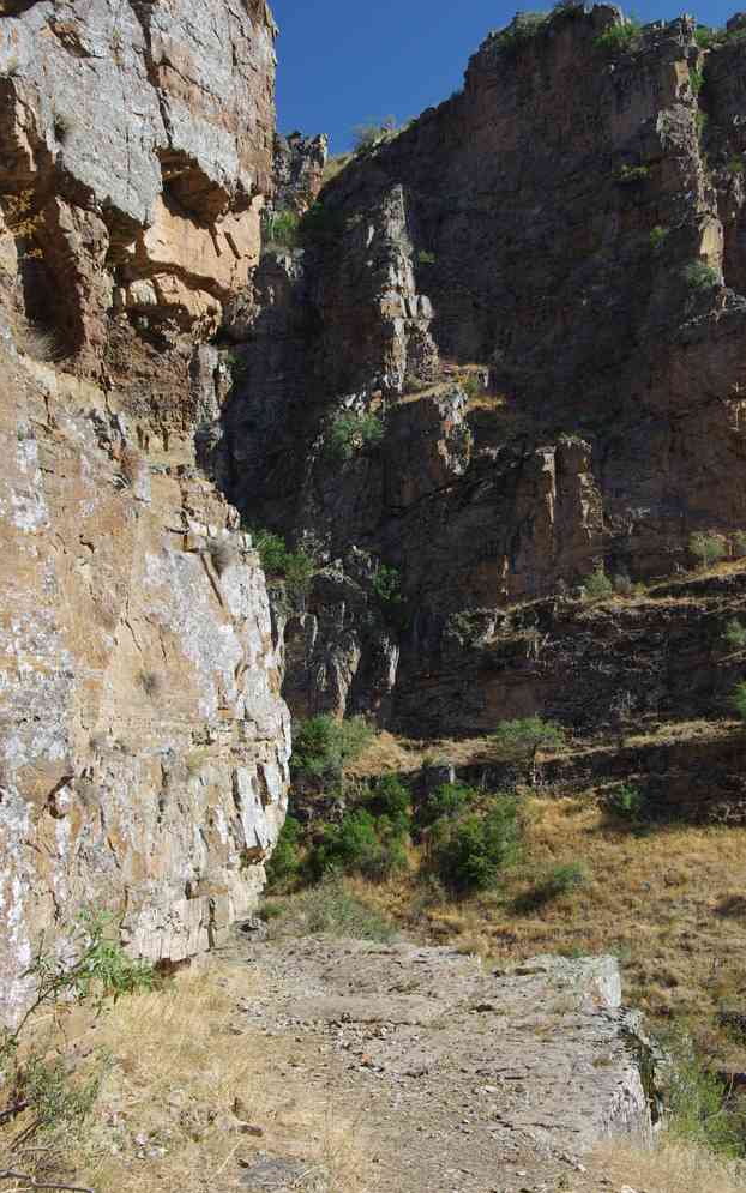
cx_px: 397
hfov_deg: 29.2
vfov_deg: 45.3
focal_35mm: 44
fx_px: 1431
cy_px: 598
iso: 200
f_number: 10
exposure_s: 1/60
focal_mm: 29.4
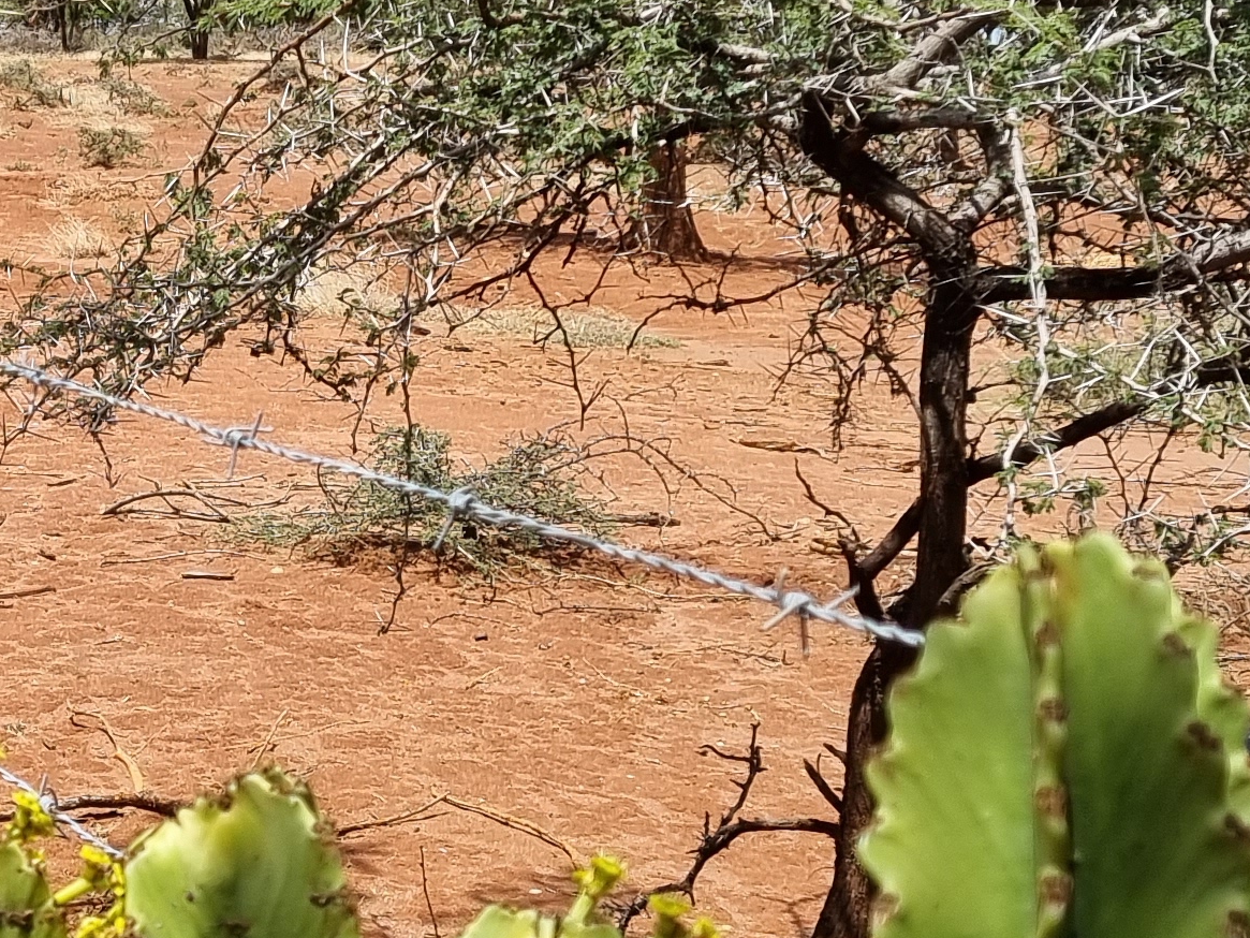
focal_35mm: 90
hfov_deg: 19.8
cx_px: -418
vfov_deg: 16.4
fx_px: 3250
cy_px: 511
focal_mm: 5.4
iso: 50
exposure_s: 1/2448
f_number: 1.8
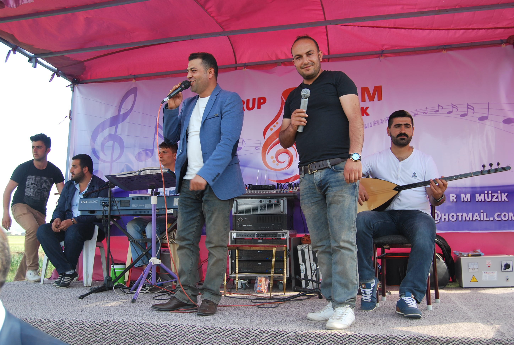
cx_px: 257
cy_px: 172
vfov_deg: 38.5
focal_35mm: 34
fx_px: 494
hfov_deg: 55.0
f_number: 5.6
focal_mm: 23
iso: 180
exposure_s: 1/125
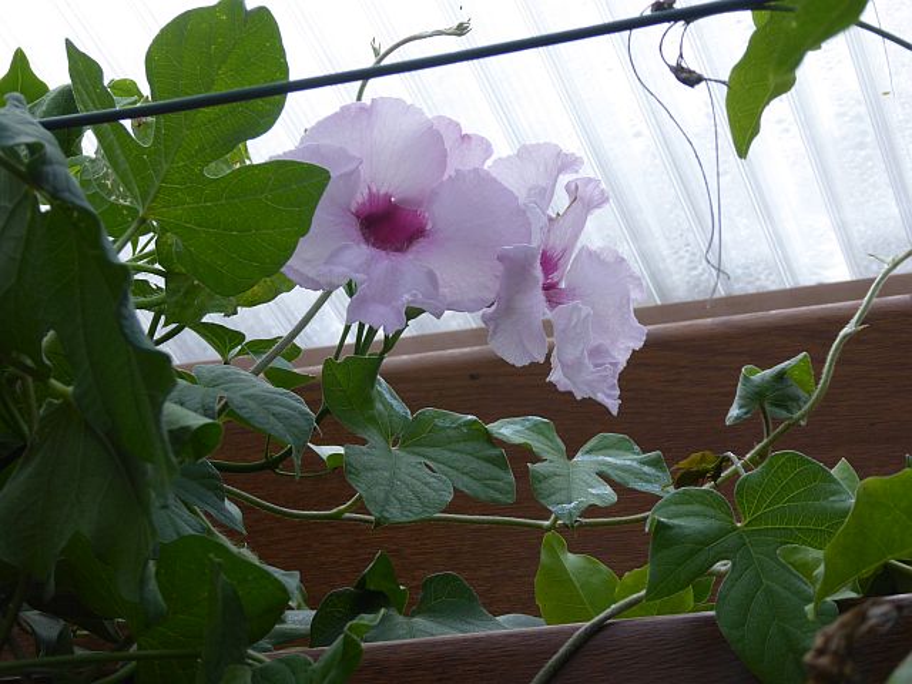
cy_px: 342
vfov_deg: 14.0
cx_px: 456
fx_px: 2793
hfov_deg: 18.5
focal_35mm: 106
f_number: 5.1
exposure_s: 1/60
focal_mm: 19
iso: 160
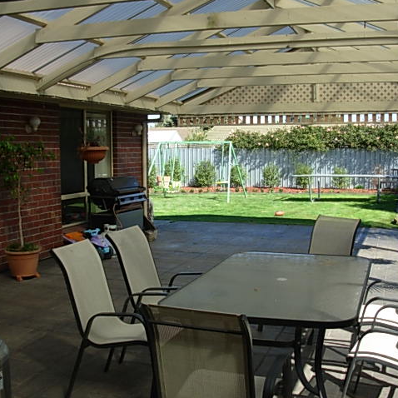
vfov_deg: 37.6
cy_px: 199
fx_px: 585
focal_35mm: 45
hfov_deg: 37.5
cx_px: 221
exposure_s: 1/575
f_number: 2.9
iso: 50
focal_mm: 6.3
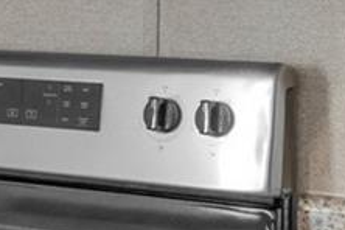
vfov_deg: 9.6
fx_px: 1347
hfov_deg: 14.3
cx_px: -31
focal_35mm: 141
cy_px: -42
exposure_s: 1/1.67
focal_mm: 13
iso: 320
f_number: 8
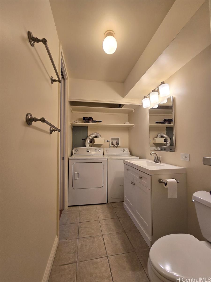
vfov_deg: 106.2
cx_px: 106
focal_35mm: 13
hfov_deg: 89.9
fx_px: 106
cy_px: 141
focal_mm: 2.2
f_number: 2.2
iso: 64
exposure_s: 1/60
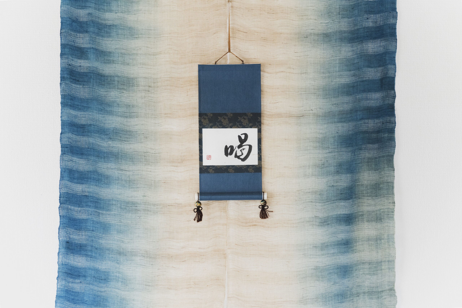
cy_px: 154
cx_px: 231
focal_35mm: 70
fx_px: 898
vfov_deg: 19.5
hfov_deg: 28.8
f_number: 5.6
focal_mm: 70
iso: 1600
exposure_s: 1/8
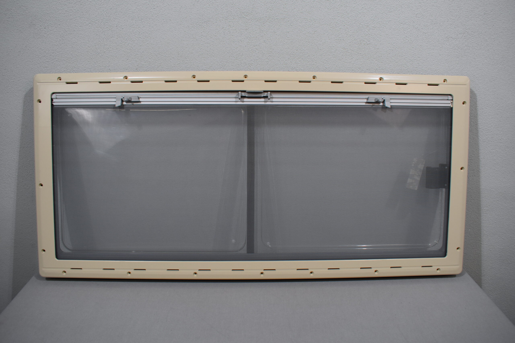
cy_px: 172
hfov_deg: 67.4
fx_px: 386
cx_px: 258
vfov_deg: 47.9
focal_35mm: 27
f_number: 5.6
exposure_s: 1/125
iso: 320
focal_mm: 18
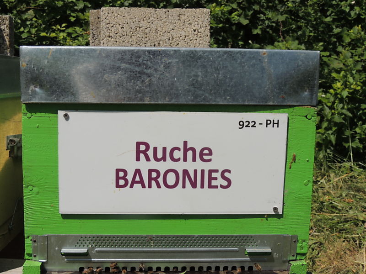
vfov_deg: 30.9
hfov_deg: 40.4
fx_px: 497
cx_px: 183
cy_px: 137
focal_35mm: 47
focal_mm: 8.3
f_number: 4.4
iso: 100
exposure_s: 1/1250
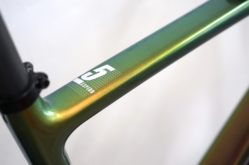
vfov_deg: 24.2
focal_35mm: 56
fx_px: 387
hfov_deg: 35.7
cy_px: 82
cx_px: 124
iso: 640
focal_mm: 56
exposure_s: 1/60
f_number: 5
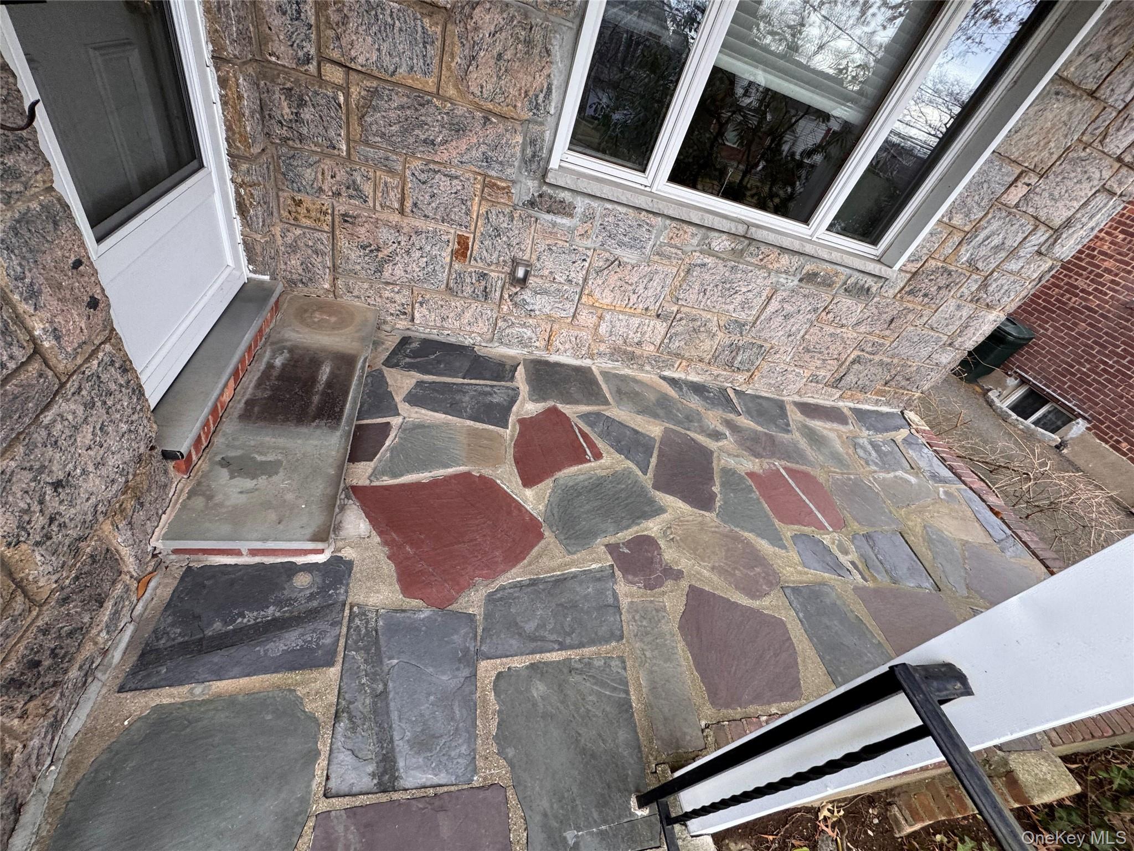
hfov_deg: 102.1
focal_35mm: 14
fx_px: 459
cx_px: 567
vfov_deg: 85.7
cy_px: 426
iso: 125
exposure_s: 1/99
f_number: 2.2
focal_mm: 2.22
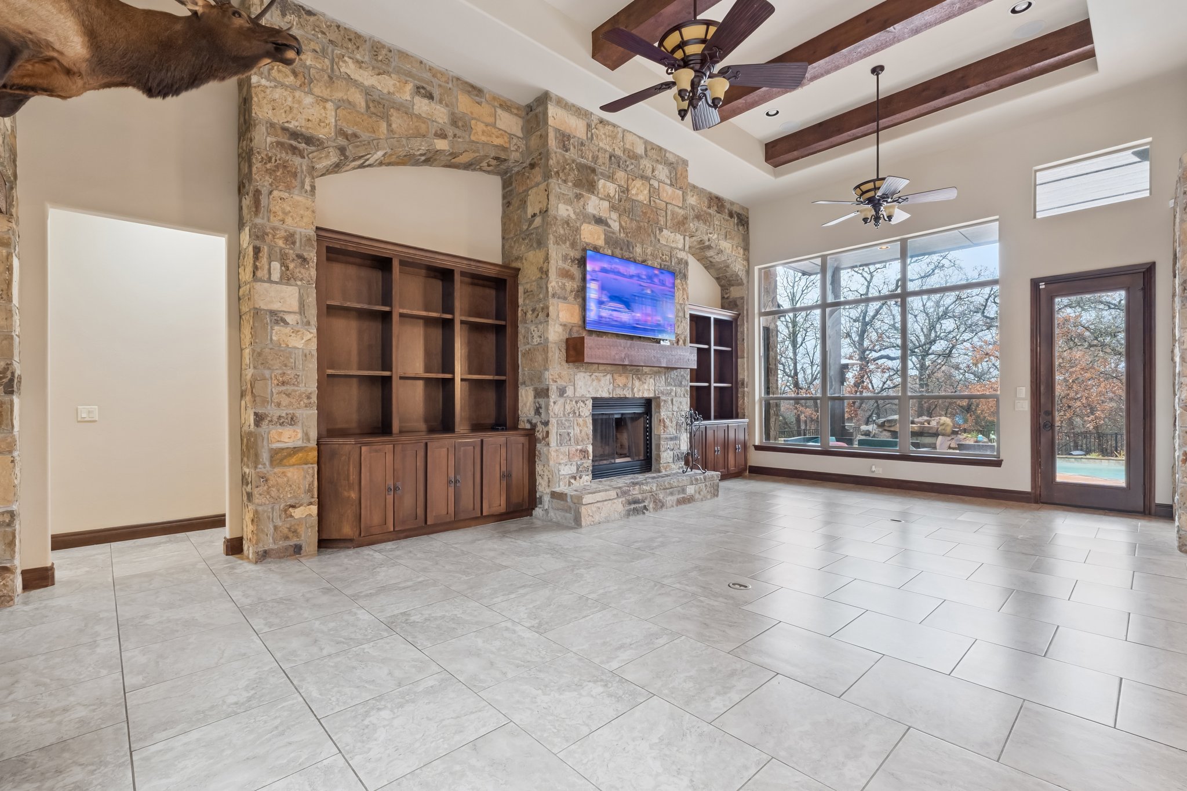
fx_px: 524
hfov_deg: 97.1
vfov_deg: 74.1
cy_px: 396
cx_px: 594
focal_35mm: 16
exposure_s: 1/6
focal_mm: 10.6
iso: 200
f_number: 8
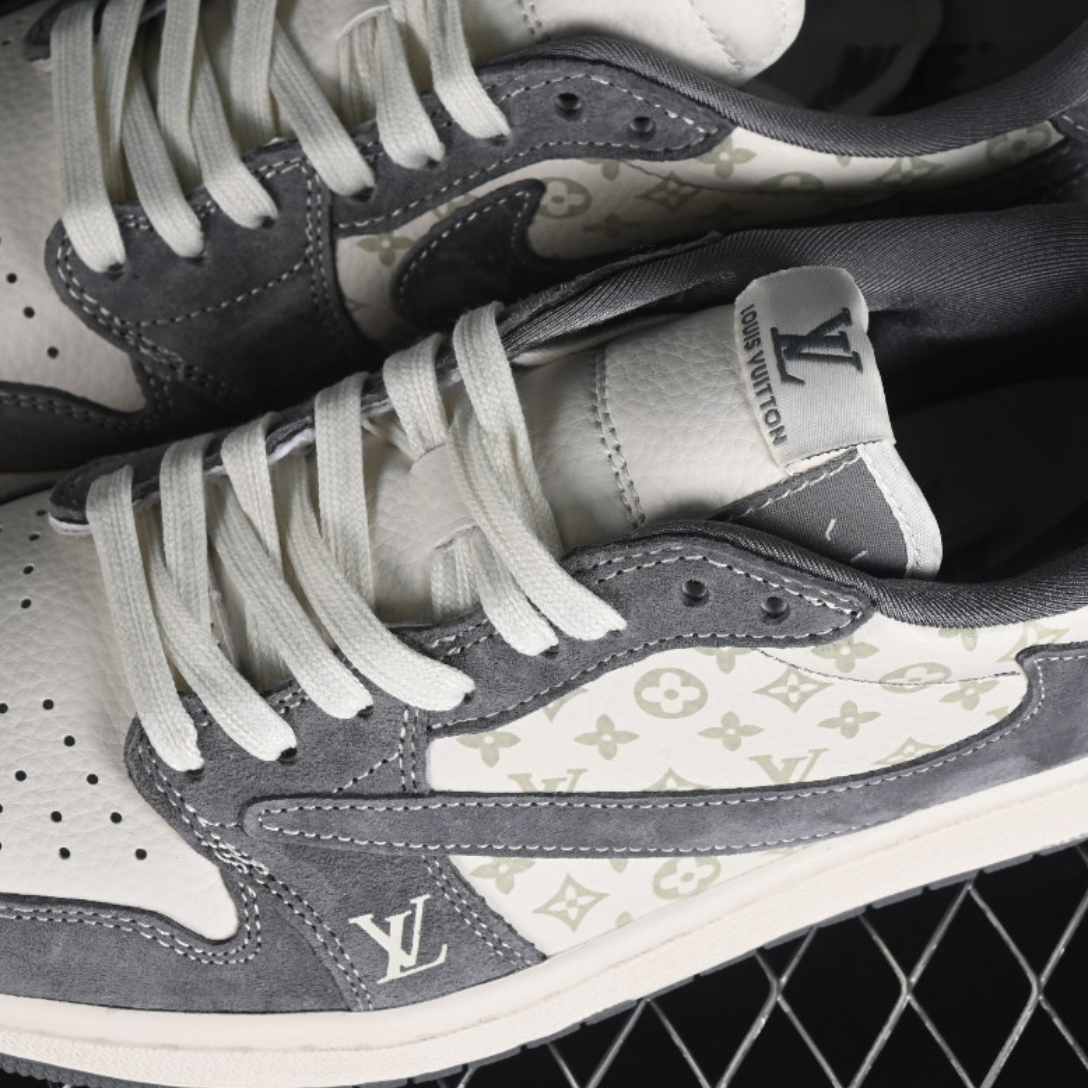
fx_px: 4658
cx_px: 527
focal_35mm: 131
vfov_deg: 13.3
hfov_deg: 13.3
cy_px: 403
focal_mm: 50
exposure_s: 1/80
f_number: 7.1
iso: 160
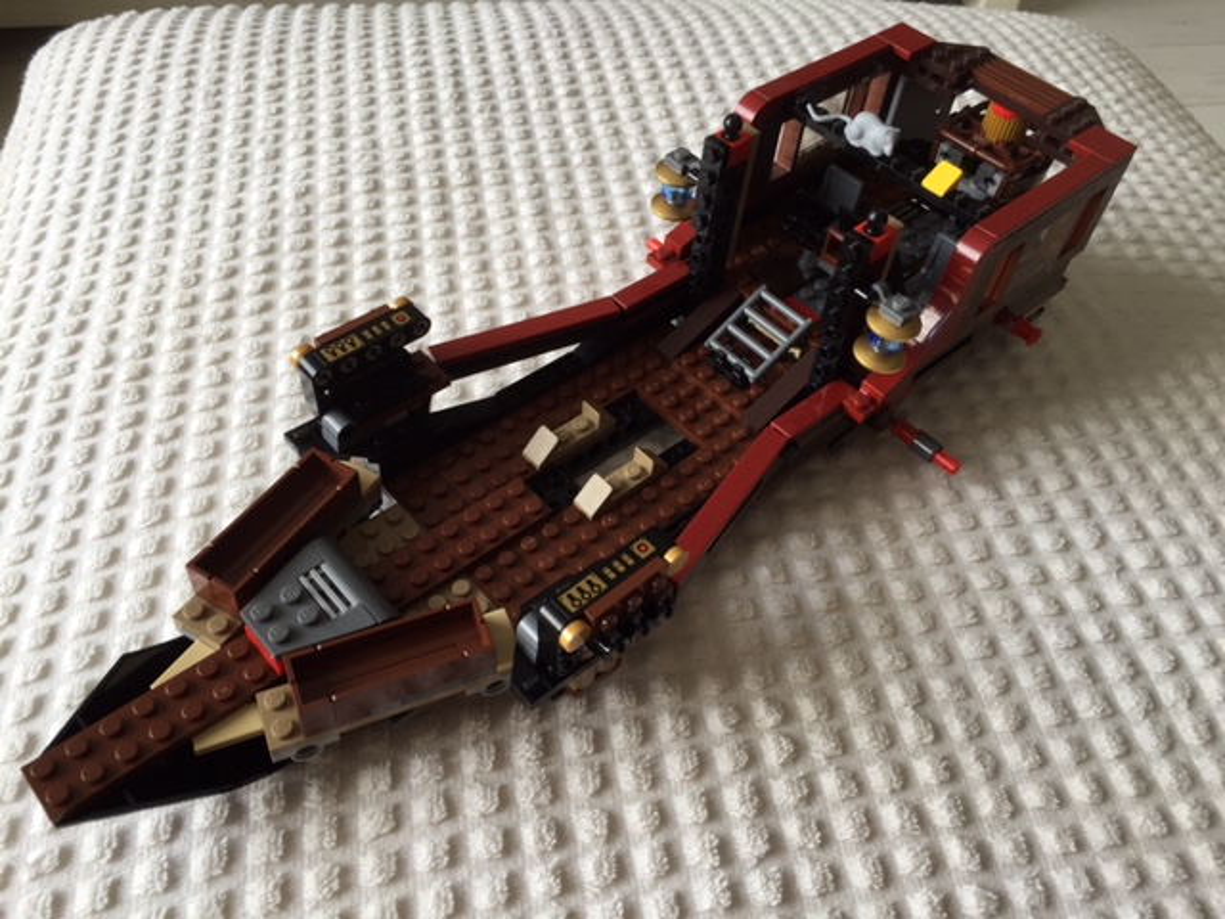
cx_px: 612
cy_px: 460
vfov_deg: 48.2
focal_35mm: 29
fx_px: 1026
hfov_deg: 61.7
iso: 40
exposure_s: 1/120
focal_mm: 4.15
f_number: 2.2
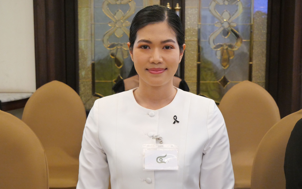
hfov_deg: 38.2
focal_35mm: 53
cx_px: 148
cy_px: 98
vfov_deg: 24.4
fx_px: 436
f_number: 4.5
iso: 3200
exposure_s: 1/60
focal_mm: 25
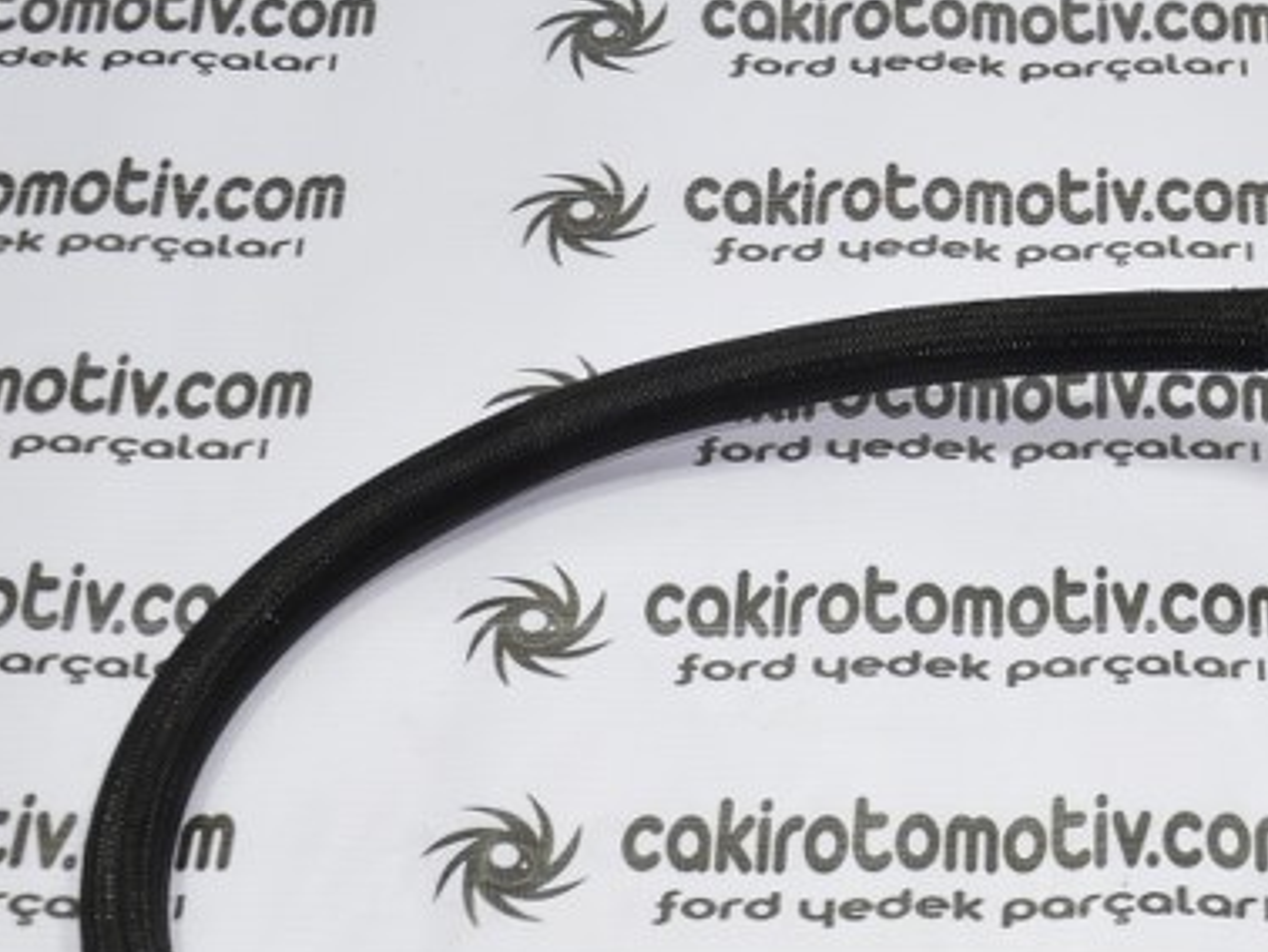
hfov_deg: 19.9
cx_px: 1204
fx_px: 3519
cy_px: 875
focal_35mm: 96
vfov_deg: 15.2
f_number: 4.5
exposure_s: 1/40
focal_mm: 28
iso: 200
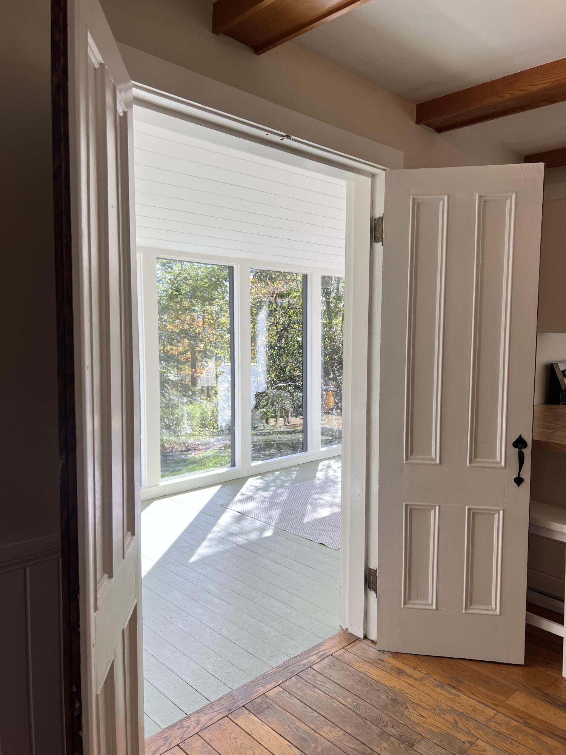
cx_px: 283
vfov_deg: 67.3
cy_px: 378
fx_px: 567
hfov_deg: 53.1
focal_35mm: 26
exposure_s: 1/332
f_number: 1.5
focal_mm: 5.7
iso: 50
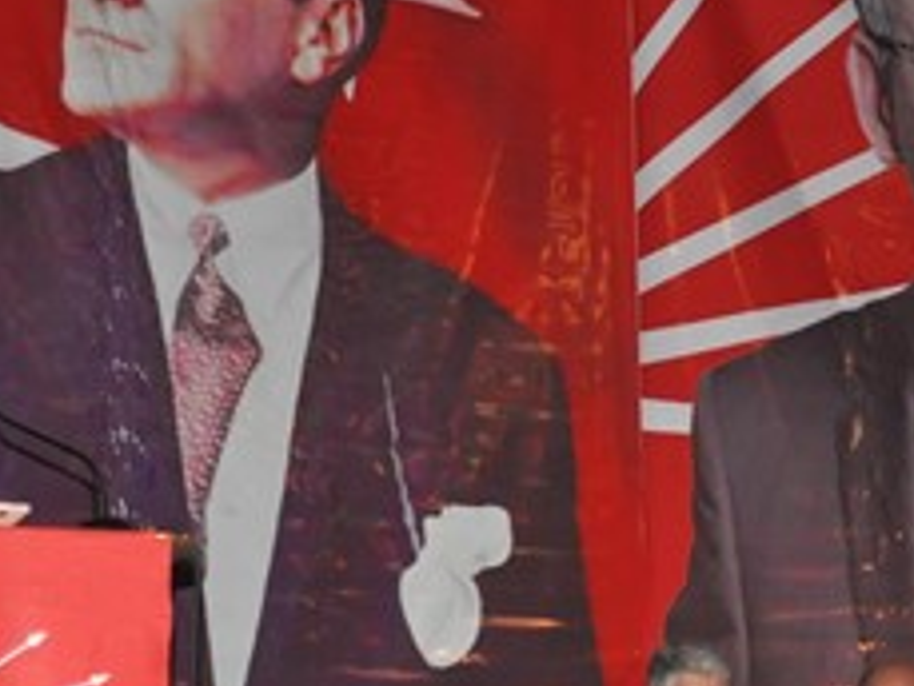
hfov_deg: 14.9
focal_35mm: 131
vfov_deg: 11.3
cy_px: 491
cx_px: 750
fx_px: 3461
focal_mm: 32
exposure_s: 1/60
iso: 1250
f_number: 4.5
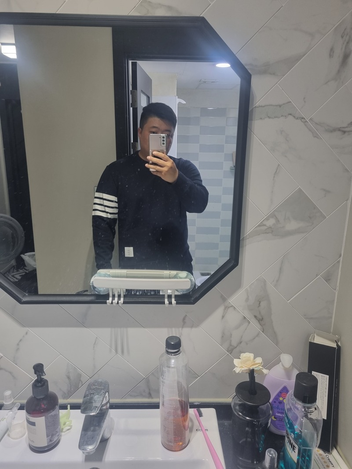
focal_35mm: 26
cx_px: 176
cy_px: 234
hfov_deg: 53.1
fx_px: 353
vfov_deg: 67.3
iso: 100
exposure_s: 1/34
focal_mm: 5.4
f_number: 1.8
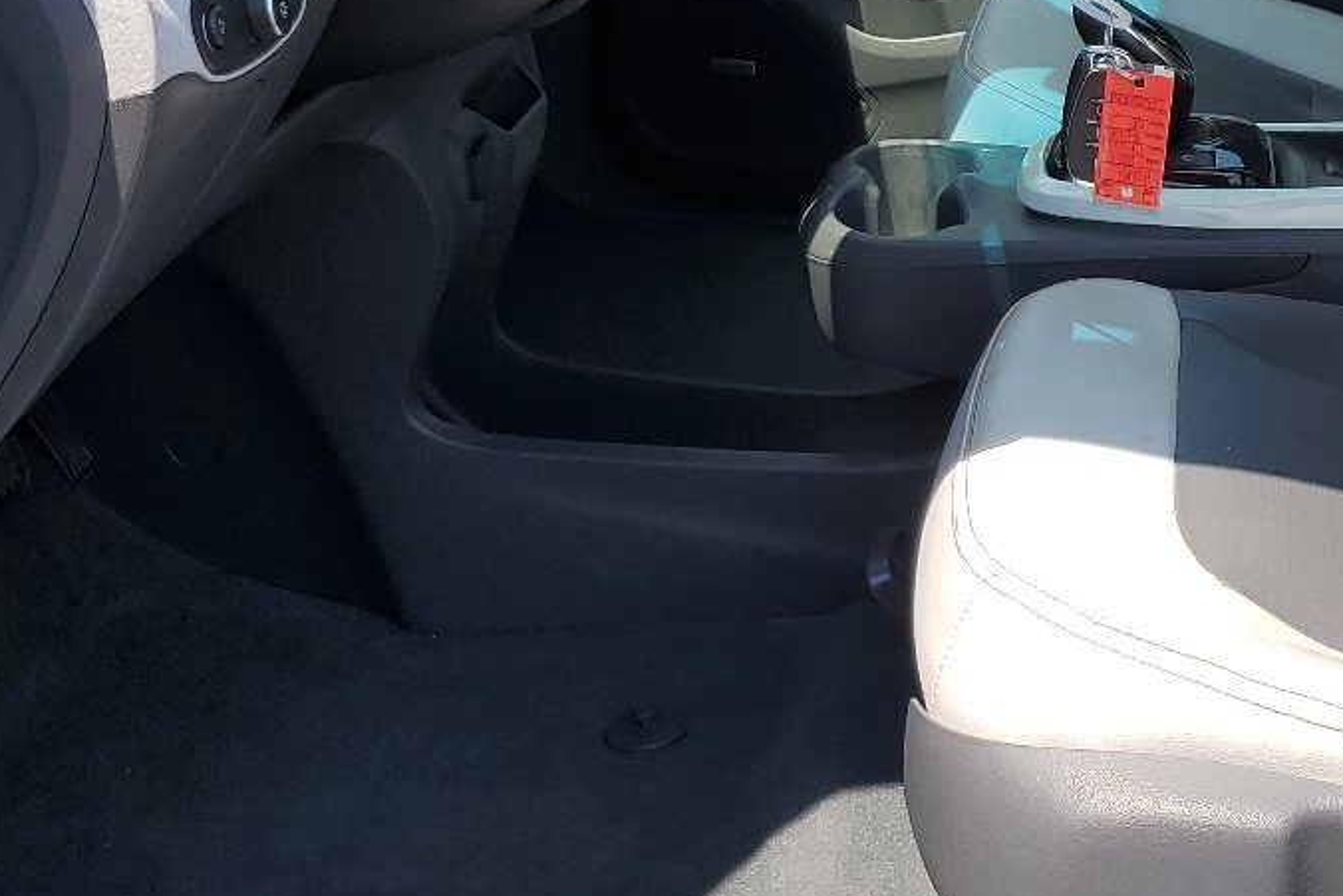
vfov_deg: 20.9
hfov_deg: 30.9
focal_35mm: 64
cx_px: 1005
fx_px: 2388
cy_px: 113
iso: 50
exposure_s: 1/2000
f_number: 1.5
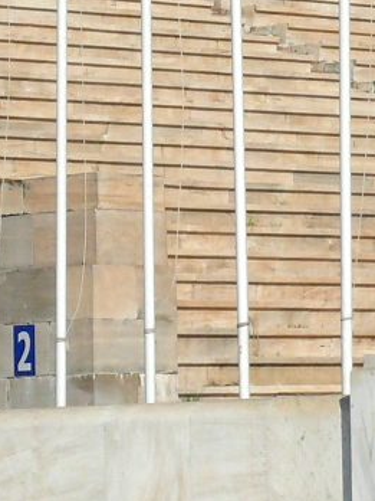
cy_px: -98
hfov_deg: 5.2
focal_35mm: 286
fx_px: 4131
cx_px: 318
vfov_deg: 6.9
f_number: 6.3
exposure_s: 1/500
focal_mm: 12
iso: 100
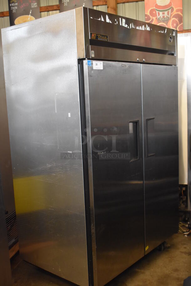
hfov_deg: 31.9
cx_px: 96
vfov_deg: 46.4
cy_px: 143
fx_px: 334
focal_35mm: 42
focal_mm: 28
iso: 2800
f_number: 4.2
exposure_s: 1/125
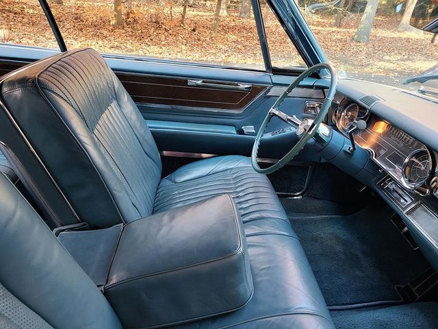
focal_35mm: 26
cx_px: 219
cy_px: 164
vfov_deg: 53.1
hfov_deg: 67.3
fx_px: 329
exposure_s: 1/59
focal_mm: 5.4
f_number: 1.8
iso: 125
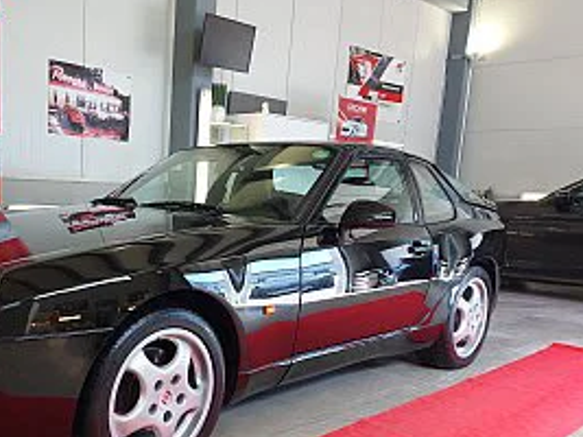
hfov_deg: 49.5
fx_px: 606
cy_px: 282
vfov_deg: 39.3
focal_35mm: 36
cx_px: 151
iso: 64
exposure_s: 1/50
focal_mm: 5.23
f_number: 1.8
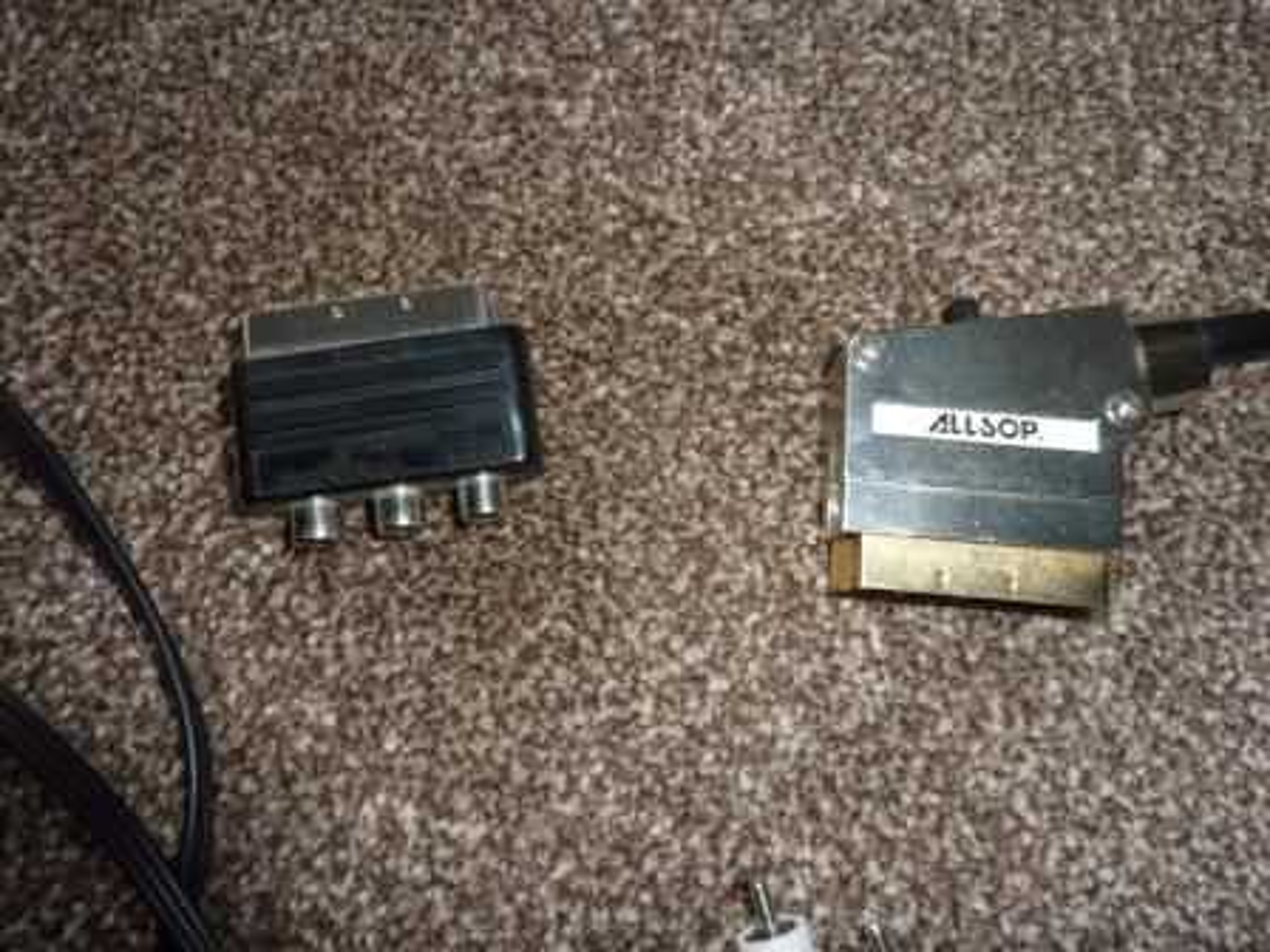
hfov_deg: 69.4
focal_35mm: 25
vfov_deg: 54.9
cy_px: 476
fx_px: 917
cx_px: 635
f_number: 4
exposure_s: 1/30
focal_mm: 4.1
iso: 100
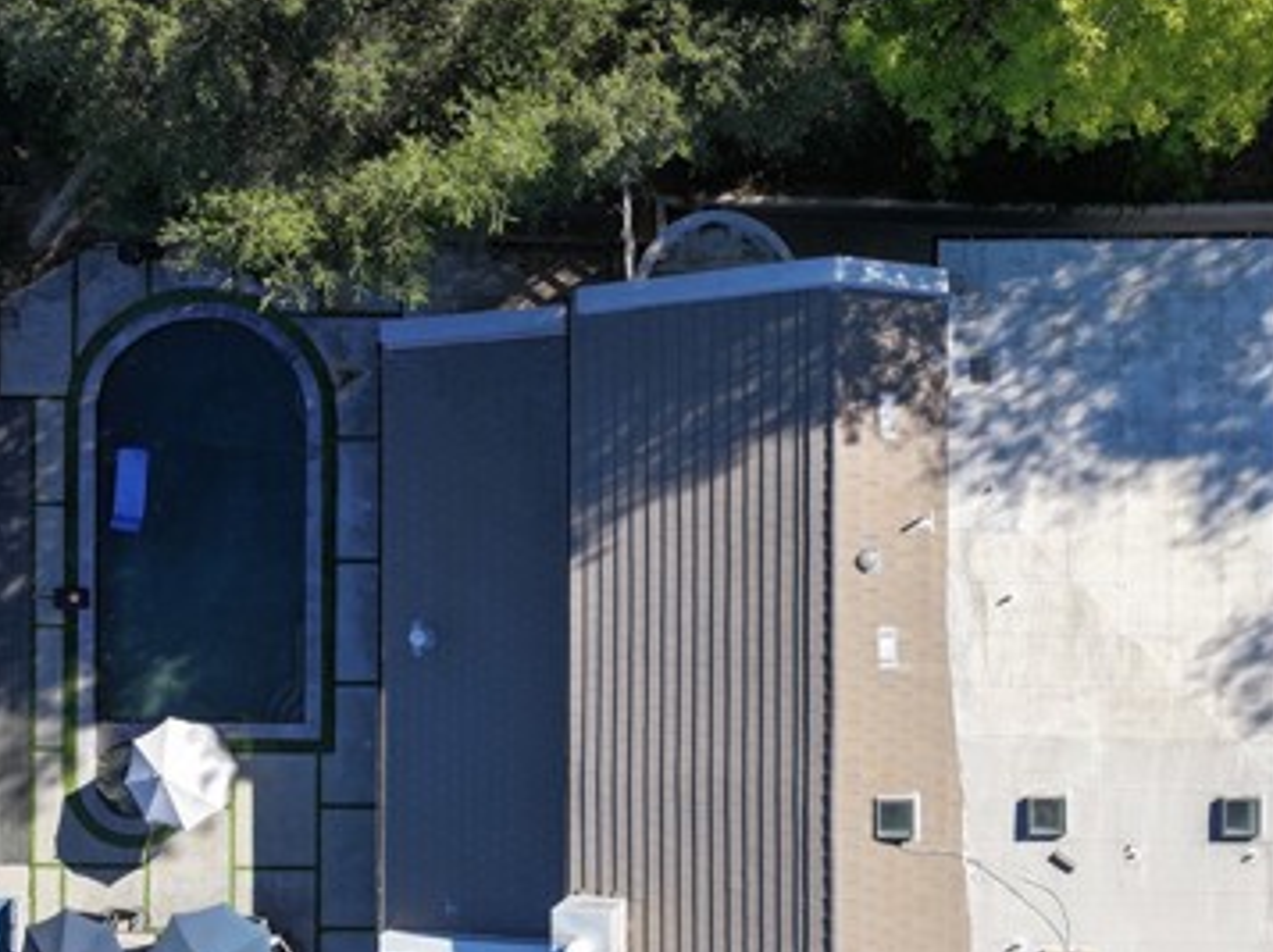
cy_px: 686
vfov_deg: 33.0
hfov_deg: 43.4
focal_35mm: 43
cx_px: 827
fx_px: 1580
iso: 180
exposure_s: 1/100
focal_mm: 12.29
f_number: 2.8
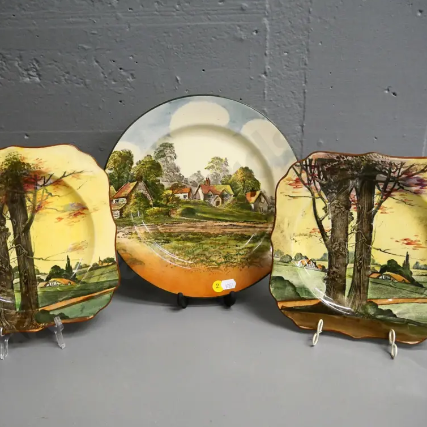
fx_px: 502
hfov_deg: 46.0
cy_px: 211
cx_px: 195
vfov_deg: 46.0
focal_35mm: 36
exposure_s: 1/200
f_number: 5
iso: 3200
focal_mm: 15
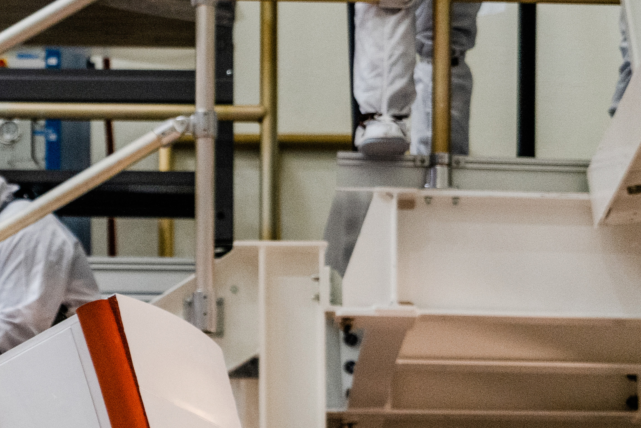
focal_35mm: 383
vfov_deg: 3.6
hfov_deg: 5.3
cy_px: -24
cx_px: -428
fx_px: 6821
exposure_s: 1/200
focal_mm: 105
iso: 800
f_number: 4
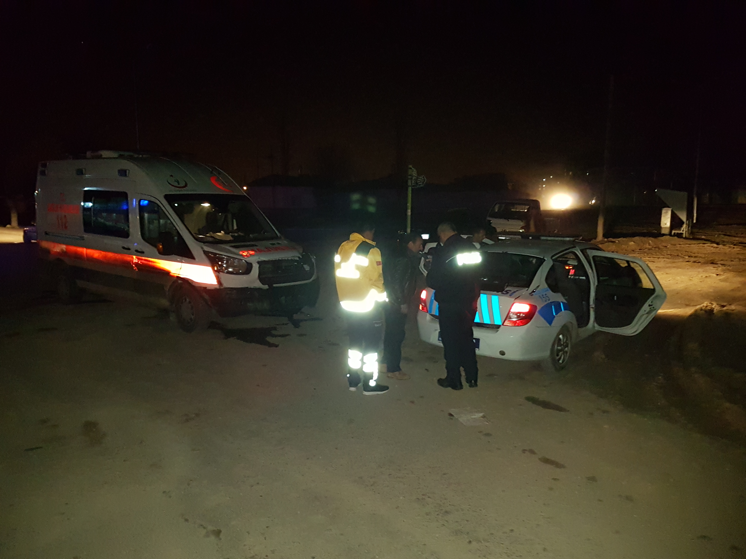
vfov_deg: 53.1
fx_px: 560
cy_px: 280
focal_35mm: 26
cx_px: 373
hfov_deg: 67.3
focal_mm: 4.2
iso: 500
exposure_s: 1/10
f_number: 1.7
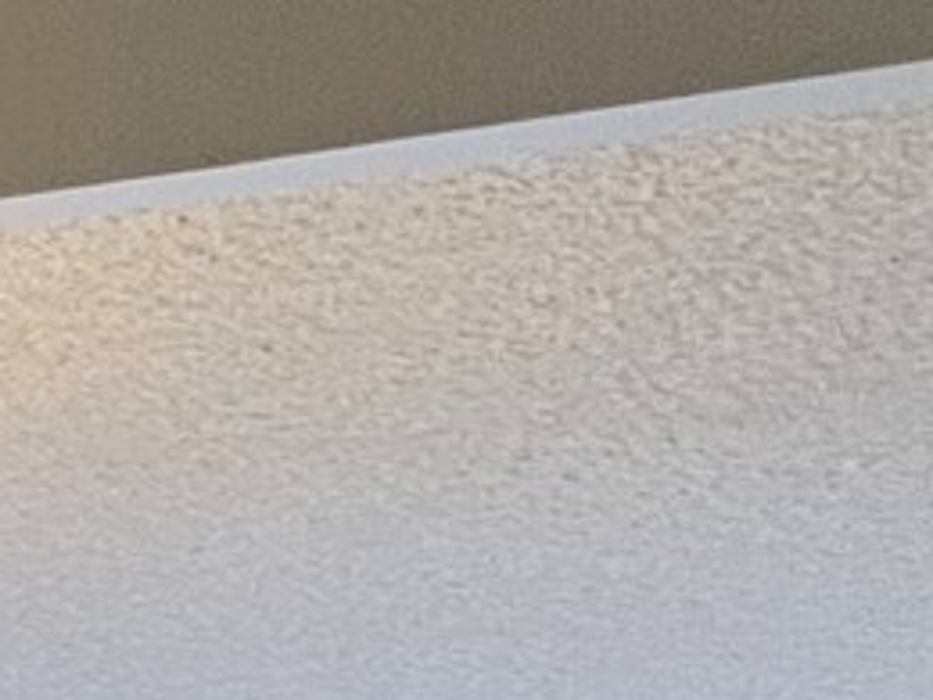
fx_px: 2156
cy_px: 1210
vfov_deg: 16.0
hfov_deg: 16.1
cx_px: -1127
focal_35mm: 80
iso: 320
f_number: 1.8
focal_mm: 1.57
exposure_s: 1/60
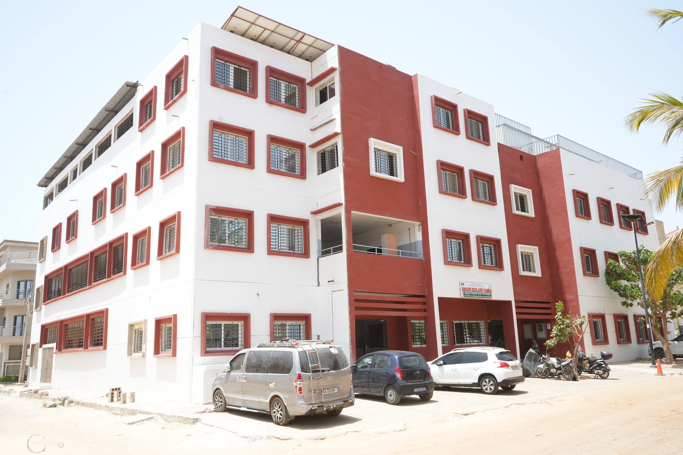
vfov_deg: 46.4
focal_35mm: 28
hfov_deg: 65.5
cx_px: 342
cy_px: 228
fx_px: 531
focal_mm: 28
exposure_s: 1/125
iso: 250
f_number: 11
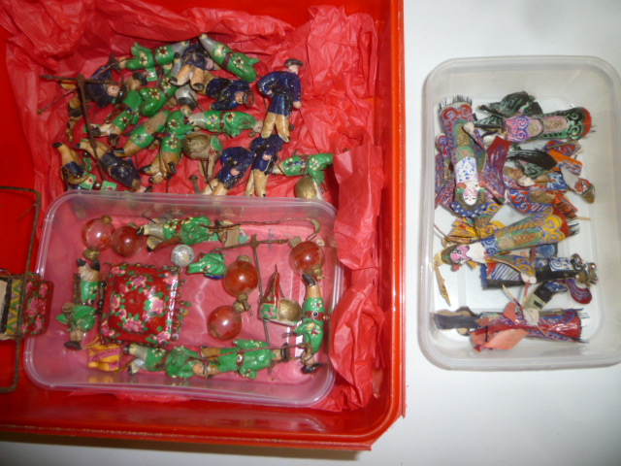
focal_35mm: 29
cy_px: 233
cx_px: 310
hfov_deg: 61.7
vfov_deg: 48.2
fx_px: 520
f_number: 4
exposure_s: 1/30
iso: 100
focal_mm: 5.2
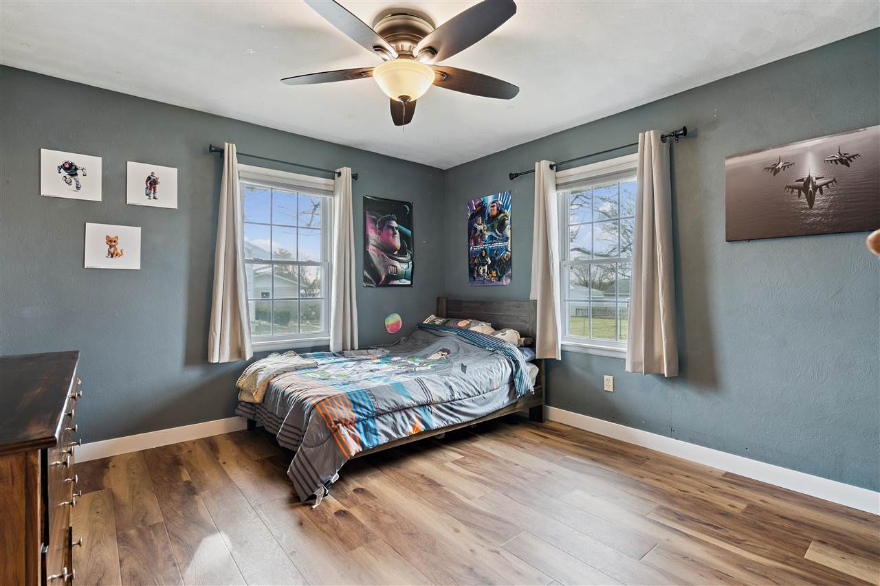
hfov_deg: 93.3
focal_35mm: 17
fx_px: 415
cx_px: 440
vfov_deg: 70.4
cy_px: 293
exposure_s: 1/10
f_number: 8
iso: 400
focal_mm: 17
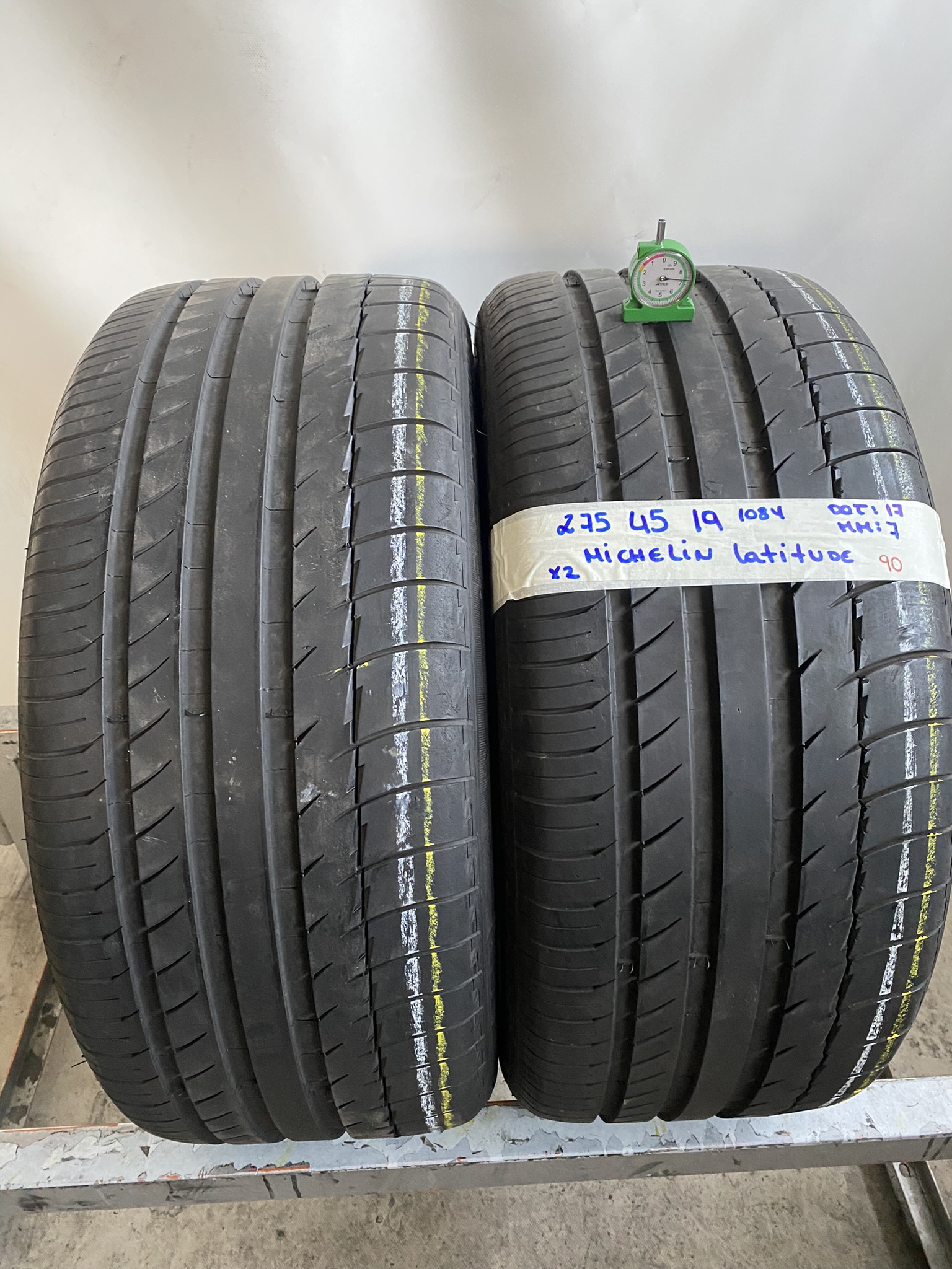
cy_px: 634
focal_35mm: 26
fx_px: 953
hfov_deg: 53.1
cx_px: 476
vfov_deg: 67.3
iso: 320
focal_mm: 4.25
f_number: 1.8
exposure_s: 1/60
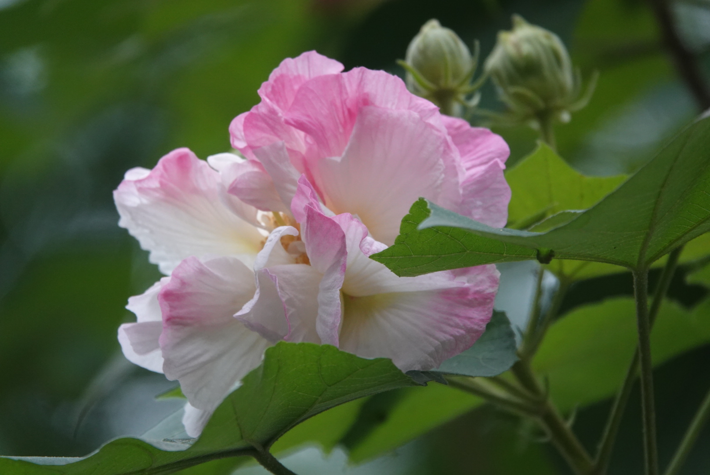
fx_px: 11309
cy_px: 238
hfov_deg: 3.6
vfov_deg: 2.4
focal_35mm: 573
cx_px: 355
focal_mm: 210.22
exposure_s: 1/250
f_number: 4
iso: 800
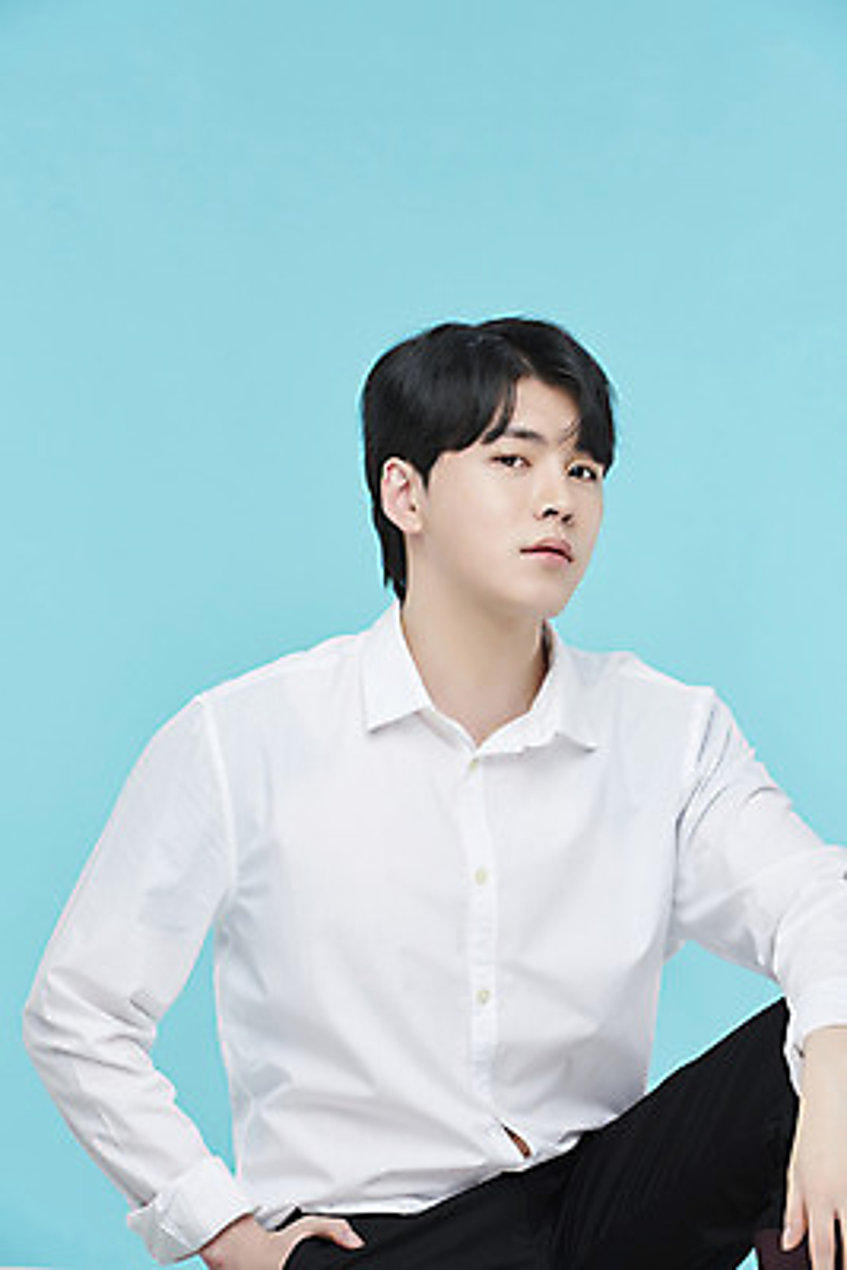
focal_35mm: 122
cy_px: 635
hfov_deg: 11.2
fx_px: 4302
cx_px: 424
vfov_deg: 16.8
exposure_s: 1/125
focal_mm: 122
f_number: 8
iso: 64
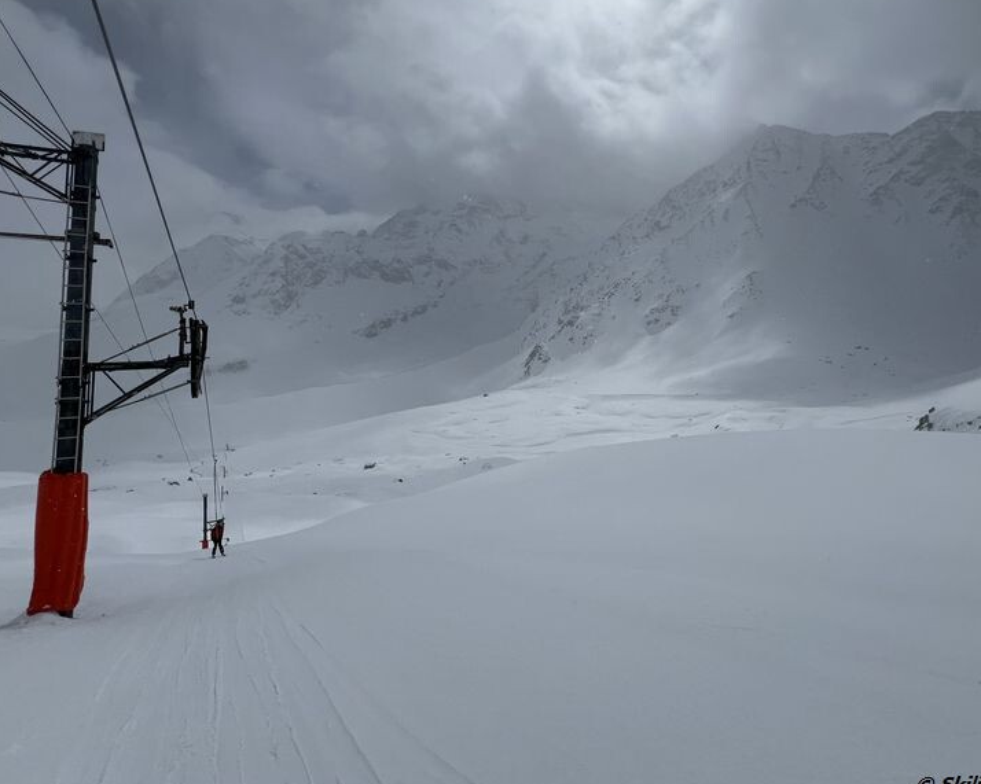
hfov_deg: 92.7
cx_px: 547
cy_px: 334
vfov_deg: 79.9
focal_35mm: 16
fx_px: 464
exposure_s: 1/19231
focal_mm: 1.57
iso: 32
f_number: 1.8
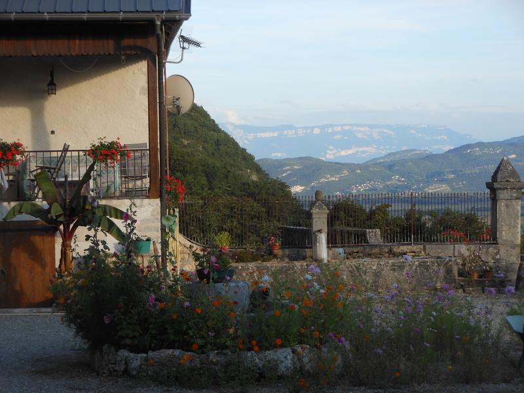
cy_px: 196
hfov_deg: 22.5
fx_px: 1317
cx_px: 262
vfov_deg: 17.0
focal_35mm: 87
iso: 80
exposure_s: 1/200
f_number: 4.6
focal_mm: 15.5
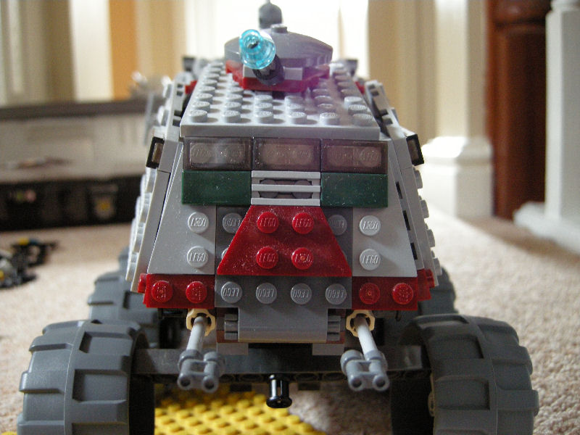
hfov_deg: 52.6
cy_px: 218
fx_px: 586
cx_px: 290
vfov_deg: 40.7
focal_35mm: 35
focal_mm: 7.5
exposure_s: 1/21.2
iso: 400
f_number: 2.7
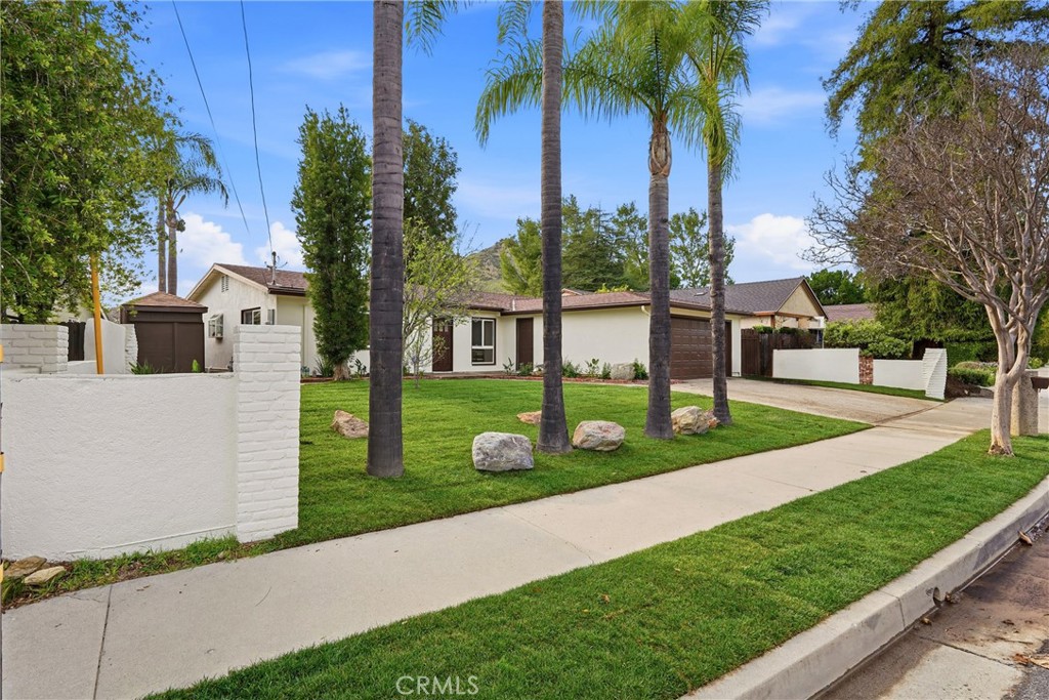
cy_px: 350
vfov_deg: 67.4
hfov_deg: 90.0
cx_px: 524
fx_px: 525
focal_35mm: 18
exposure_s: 1/500
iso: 125
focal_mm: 18
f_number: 8
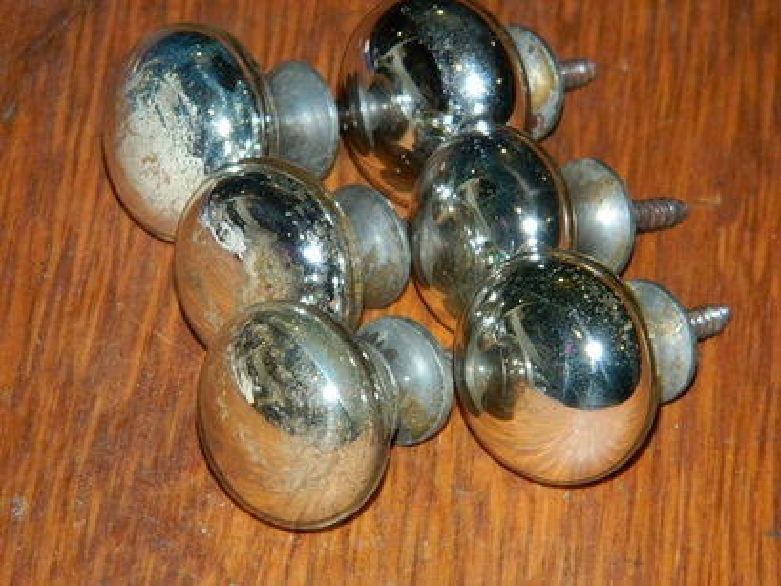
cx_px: 390
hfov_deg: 9.0
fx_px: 4988
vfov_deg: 6.7
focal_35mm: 221
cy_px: 293
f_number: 5.4
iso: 200
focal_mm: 39.7
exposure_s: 1/80
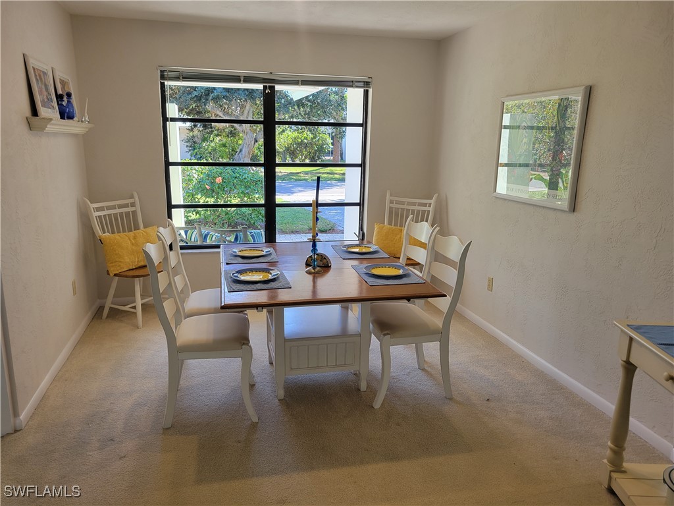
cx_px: 337
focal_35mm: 26
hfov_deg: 67.3
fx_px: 506
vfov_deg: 53.1
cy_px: 253
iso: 50
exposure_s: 1/120
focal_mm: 5.4
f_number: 1.8
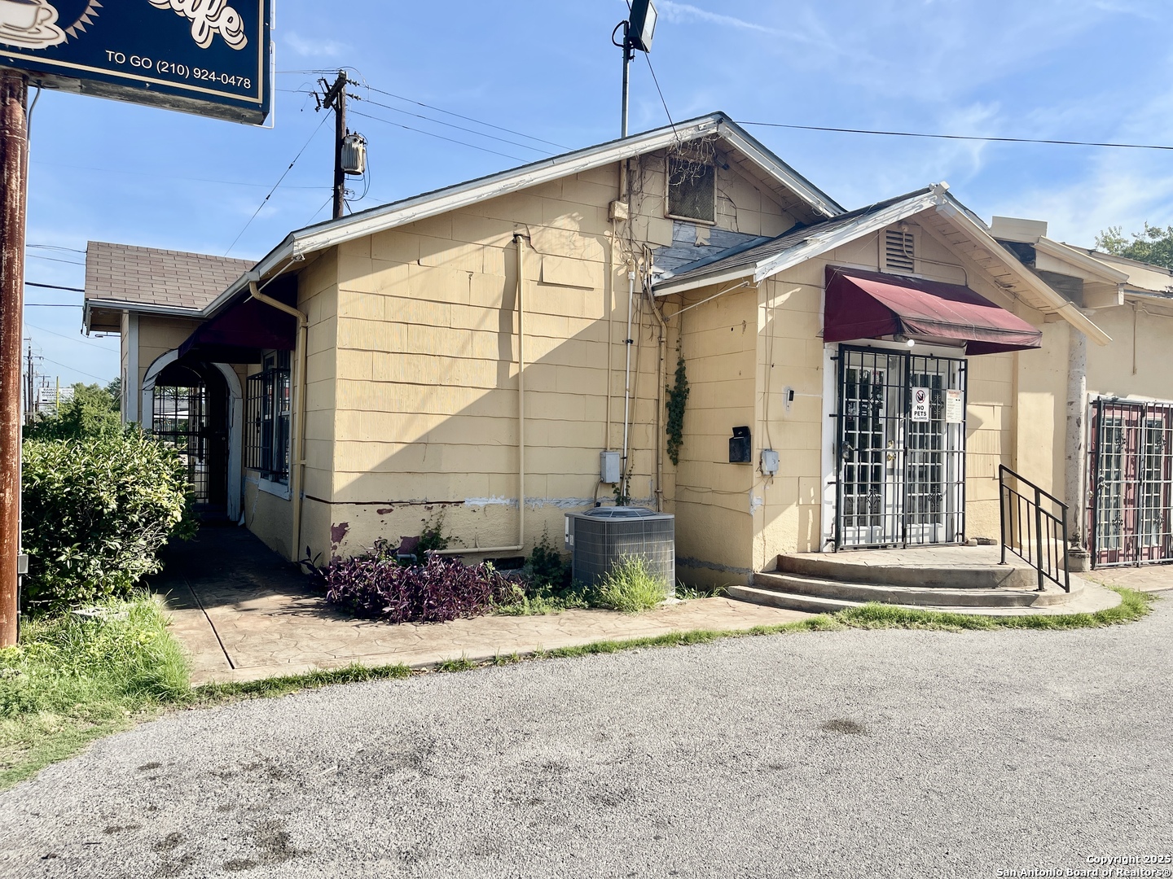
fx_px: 881
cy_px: 440
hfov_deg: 67.3
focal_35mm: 26
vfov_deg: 53.1
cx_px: 586
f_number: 1.6
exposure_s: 1/4049
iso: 50
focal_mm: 5.1
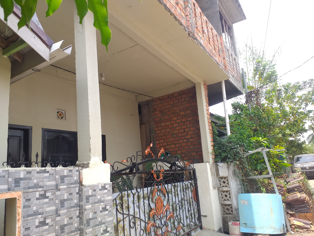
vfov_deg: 53.1
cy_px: 118
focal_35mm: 26
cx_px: 157
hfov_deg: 67.3
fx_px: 236
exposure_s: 1/448
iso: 40
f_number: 1.9
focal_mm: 3.6
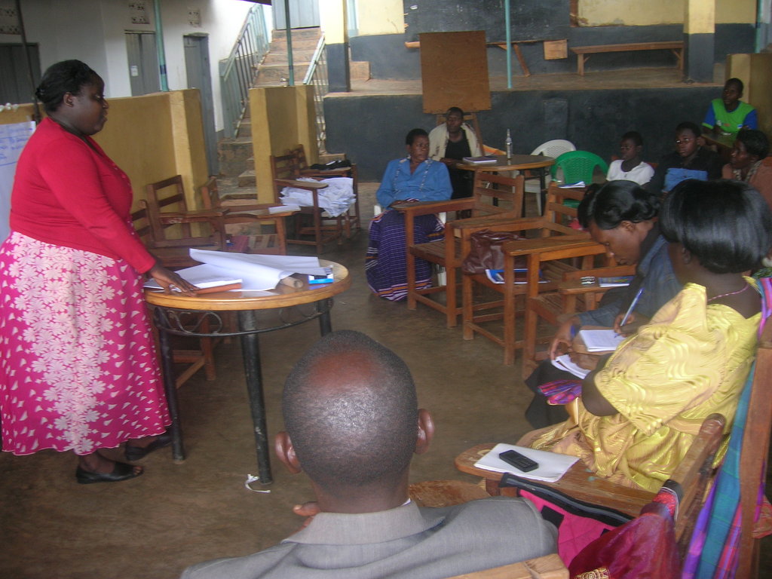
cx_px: 386
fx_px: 758
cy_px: 290
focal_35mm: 34
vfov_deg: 41.8
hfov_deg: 54.0
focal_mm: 5.7
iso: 50
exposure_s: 1/30
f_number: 2.9
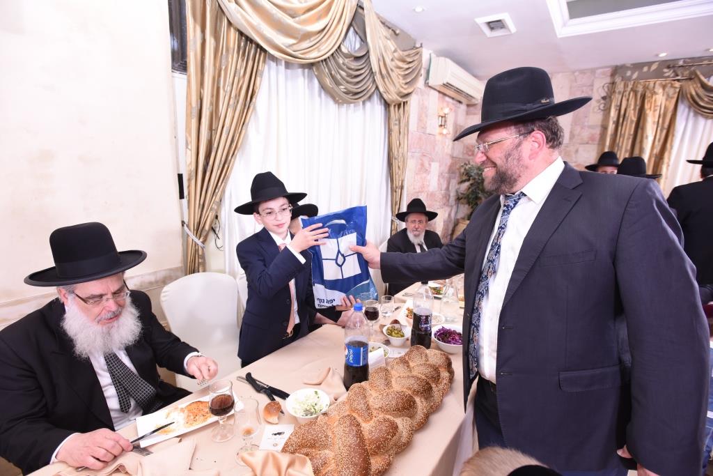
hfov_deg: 93.3
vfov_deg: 70.5
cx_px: 356
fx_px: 337
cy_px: 238
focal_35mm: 17
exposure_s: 1/100
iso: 640
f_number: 5
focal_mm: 17
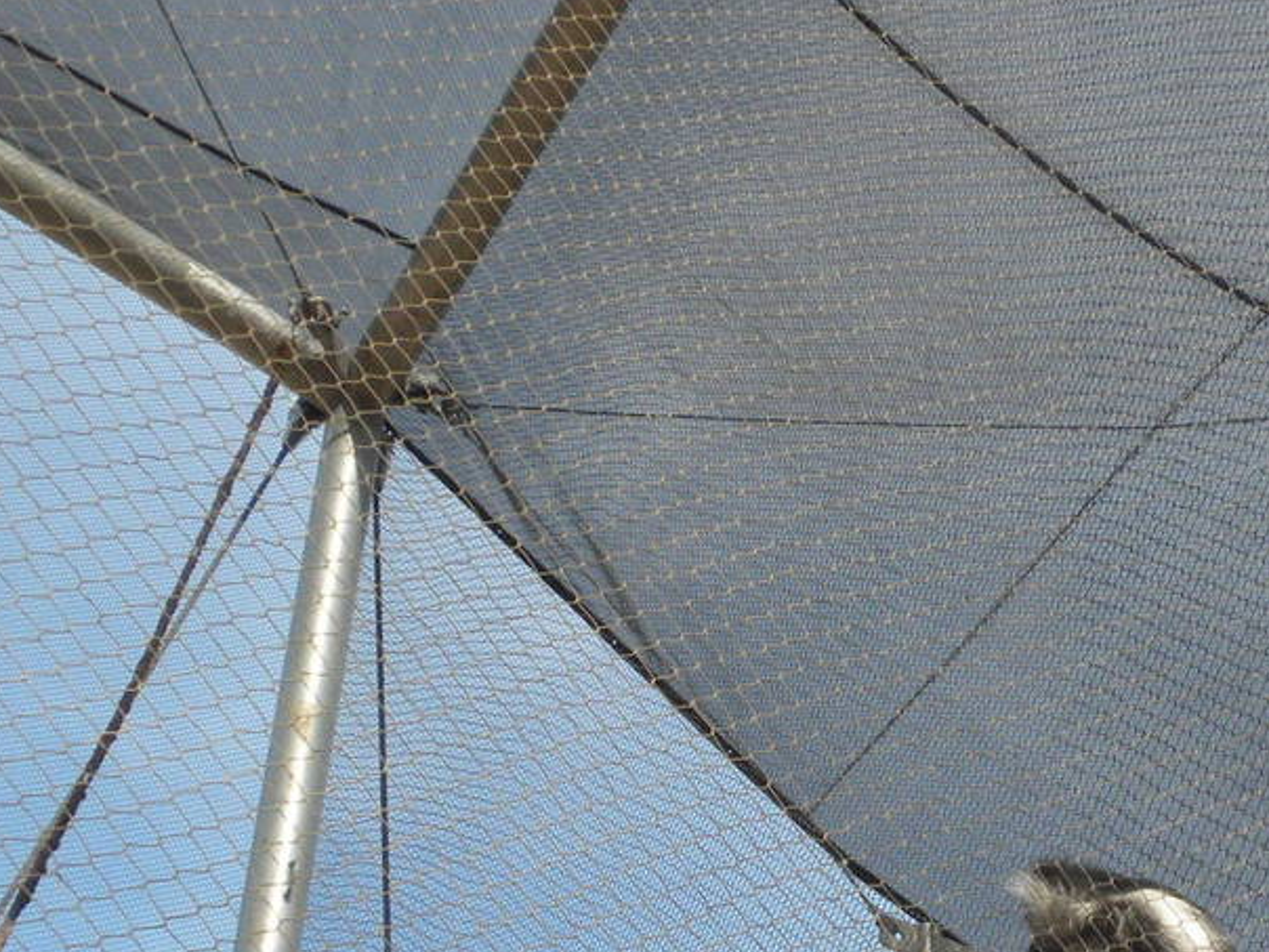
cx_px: 929
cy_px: 1019
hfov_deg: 19.9
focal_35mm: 98
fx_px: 3593
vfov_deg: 14.8
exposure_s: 1/518
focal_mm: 6.6
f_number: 3.5
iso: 71
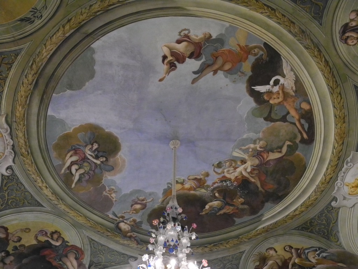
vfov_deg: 40.7
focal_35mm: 35
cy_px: 134
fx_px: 362
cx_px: 179
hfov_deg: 52.6
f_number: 3.2
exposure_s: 1/60
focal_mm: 7.4
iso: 720
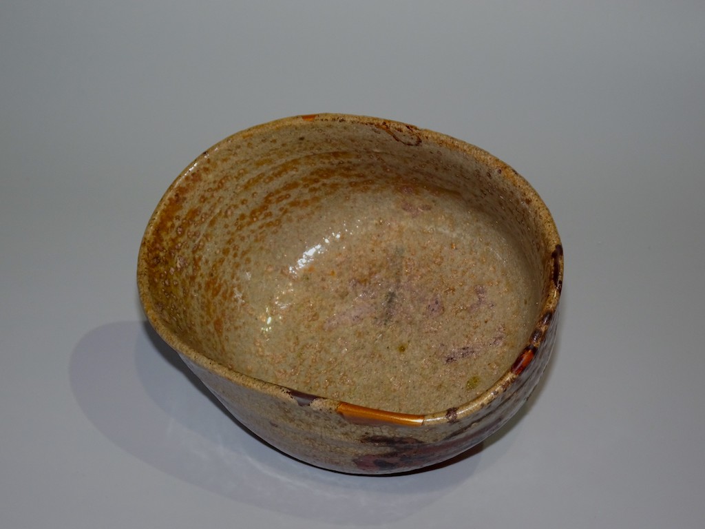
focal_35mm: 78
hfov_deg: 25.0
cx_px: 352
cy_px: 264
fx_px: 1589
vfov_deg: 18.9
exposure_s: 1/80
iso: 200
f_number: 5
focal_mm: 13.26
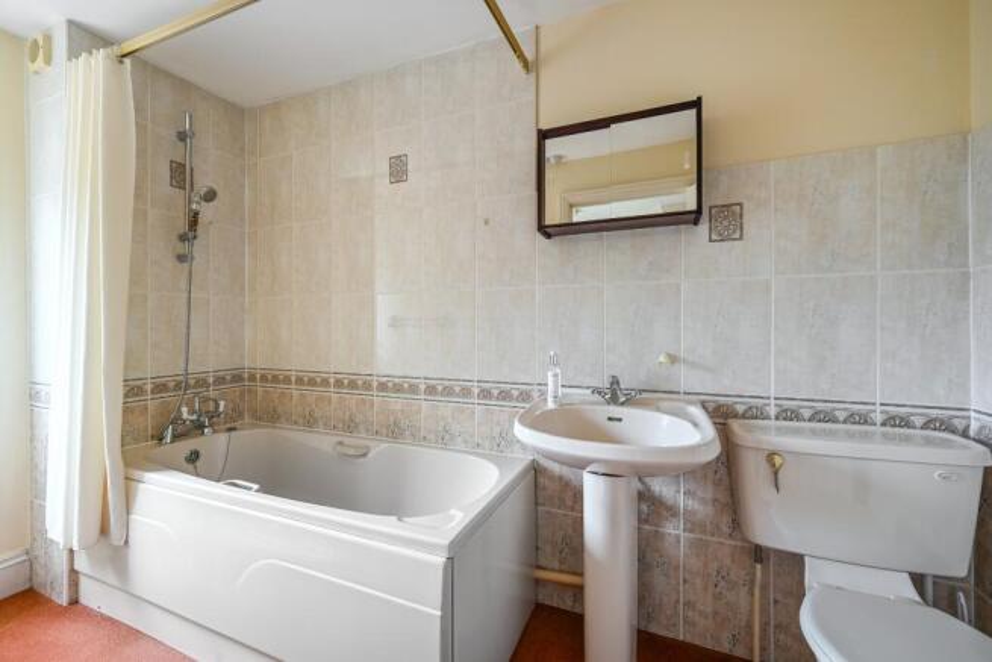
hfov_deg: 104.2
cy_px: 331
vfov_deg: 81.2
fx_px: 386
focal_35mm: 14
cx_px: 496
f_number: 9
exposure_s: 1/2
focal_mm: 14
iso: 100
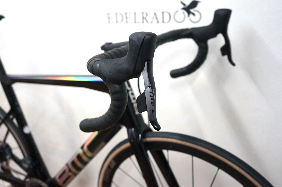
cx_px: 141
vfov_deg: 37.8
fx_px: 274
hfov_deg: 54.5
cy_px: 94
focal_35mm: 35
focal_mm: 35
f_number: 4.5
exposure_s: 1/160
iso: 2000
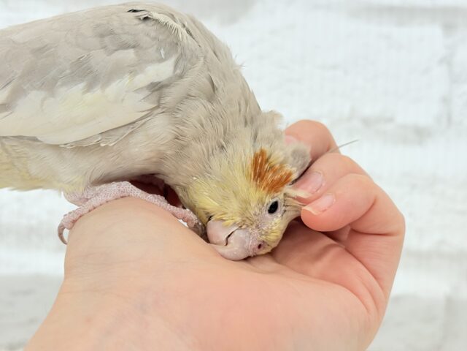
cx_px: 234
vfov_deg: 28.0
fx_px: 702
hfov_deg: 36.8
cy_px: 176
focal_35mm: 52
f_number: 1.6
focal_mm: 5.96
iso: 50
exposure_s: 1/100
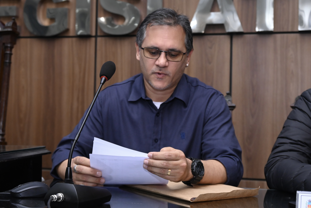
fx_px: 415
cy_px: 104
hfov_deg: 41.1
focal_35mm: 48
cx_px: 156
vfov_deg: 28.1
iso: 3200
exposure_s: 1/125
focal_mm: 48
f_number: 5.6
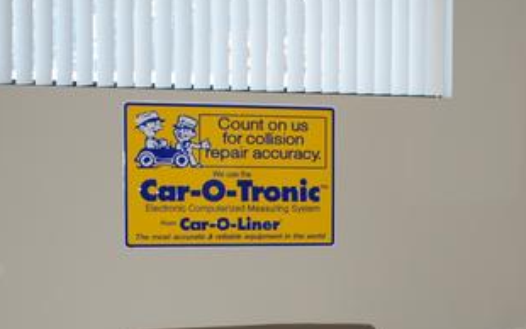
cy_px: 325
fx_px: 1305
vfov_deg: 14.2
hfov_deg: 22.4
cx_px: 429
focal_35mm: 91
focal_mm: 18
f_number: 3.5
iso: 200
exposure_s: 1/60
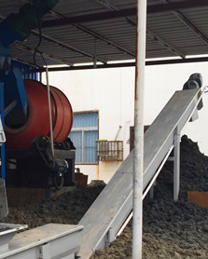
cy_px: 184
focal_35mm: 61
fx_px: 469
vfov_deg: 30.6
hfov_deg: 23.9
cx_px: -1
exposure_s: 1/408
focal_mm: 4.15
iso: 32
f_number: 2.2
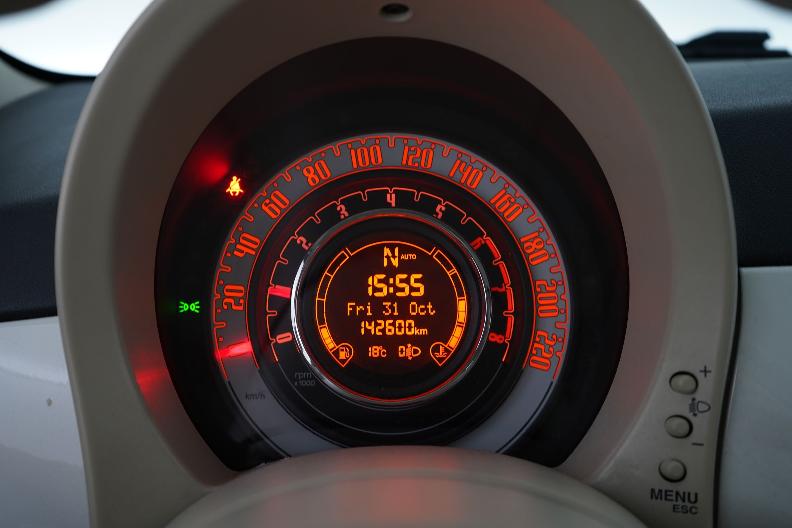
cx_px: 396
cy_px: 264
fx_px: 814
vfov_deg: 35.9
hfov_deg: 51.9
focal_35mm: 37
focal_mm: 37
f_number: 5.6
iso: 800
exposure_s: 1/13
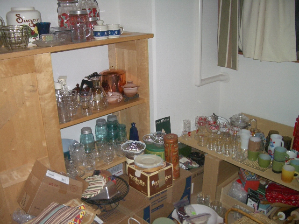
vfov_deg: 40.7
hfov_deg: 52.6
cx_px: 150
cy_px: 112
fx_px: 302
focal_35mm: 35
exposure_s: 1/60
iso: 100
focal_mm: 5.8
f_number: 2.6
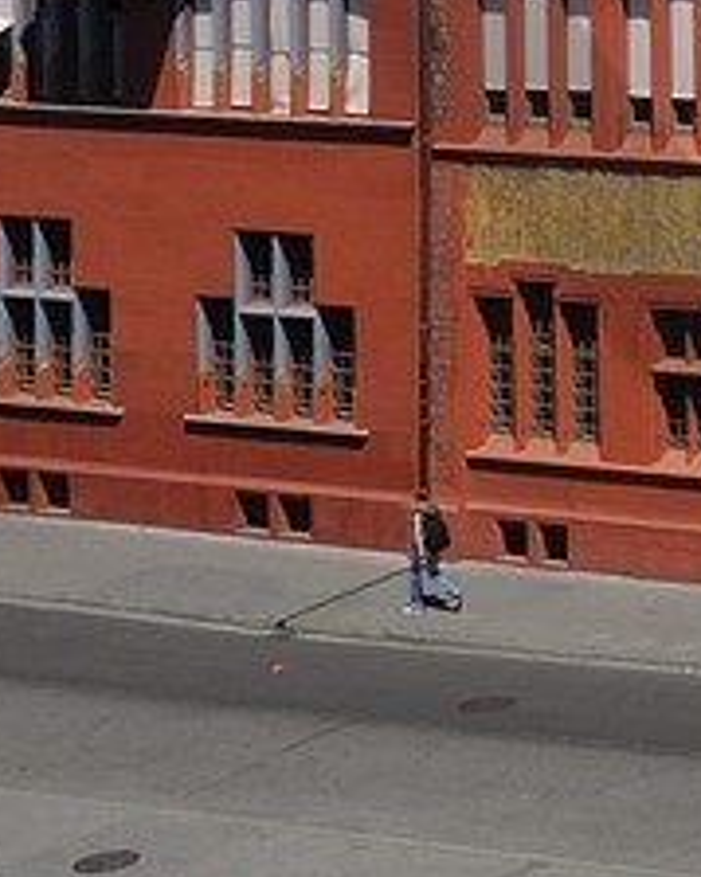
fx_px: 2958
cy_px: -810
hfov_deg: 11.1
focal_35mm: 114
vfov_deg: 14.4
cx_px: 1754
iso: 200
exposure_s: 1/160
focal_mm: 17
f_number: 14
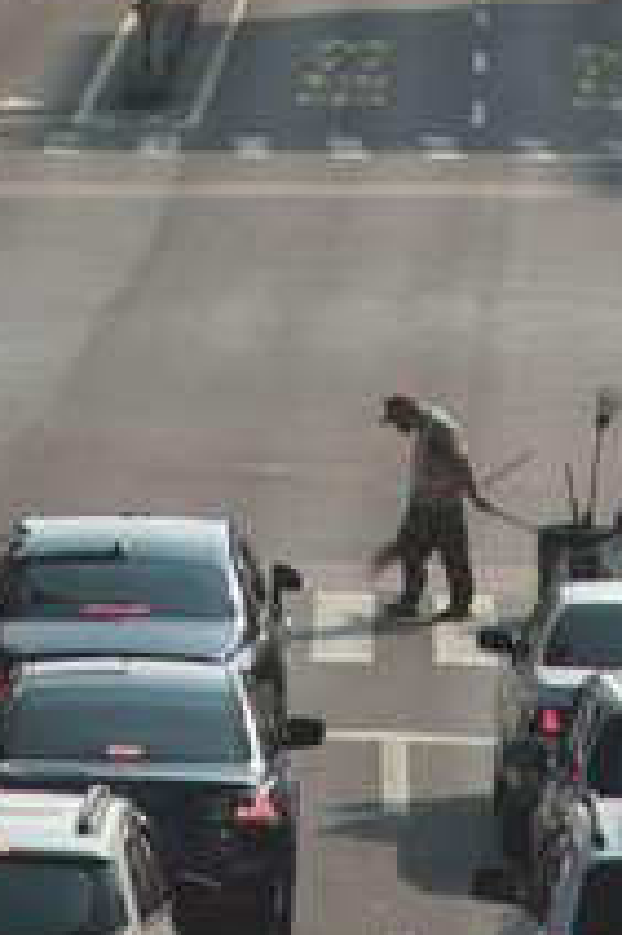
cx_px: 470
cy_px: -913
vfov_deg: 4.2
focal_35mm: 490
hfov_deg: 2.8
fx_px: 12719
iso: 200
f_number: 8
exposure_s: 1/800
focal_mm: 120
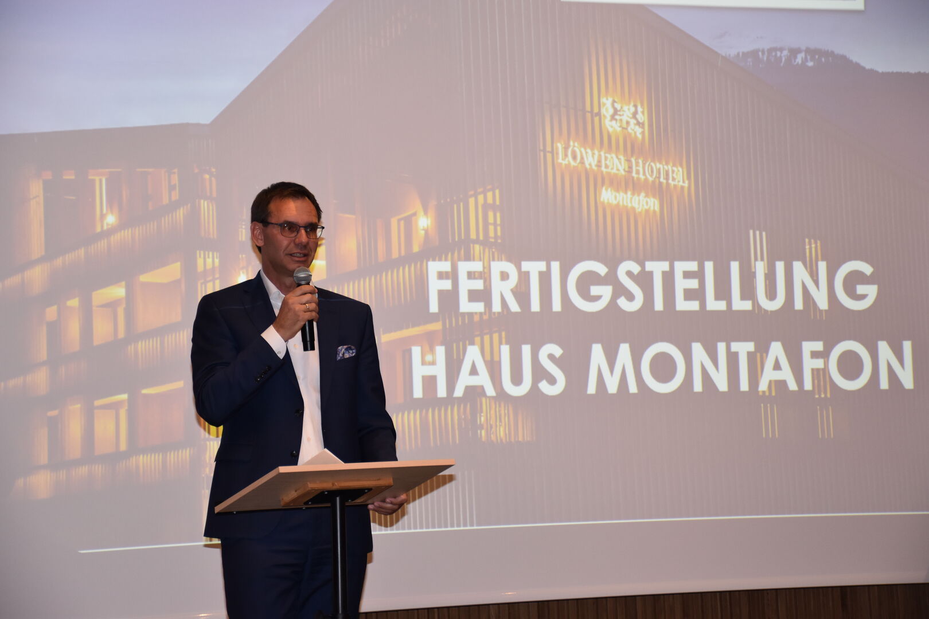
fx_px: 2903
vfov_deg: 12.2
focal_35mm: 112
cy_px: 310
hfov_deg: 18.2
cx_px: 464
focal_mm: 75
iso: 800
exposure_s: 1/100
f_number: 5
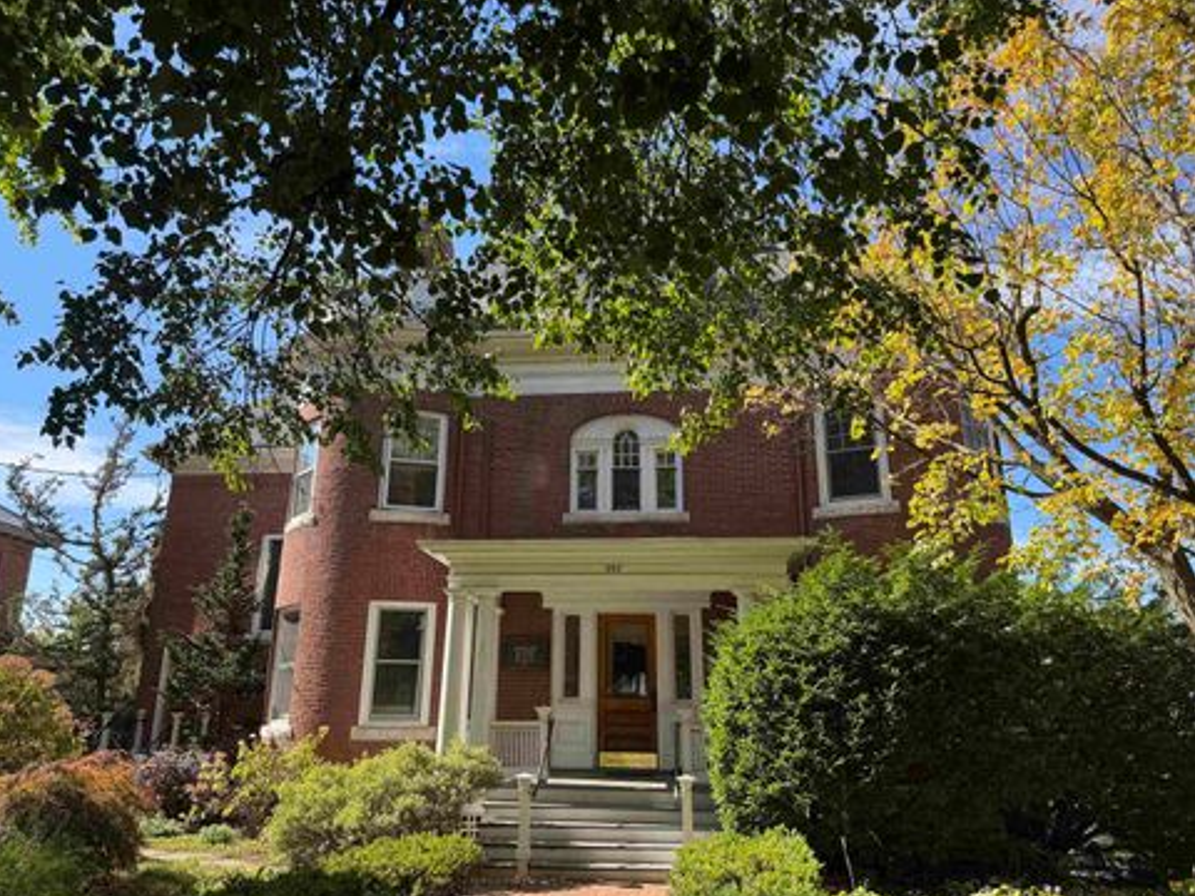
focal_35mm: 25
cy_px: 462
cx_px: 575
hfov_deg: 69.4
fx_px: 863
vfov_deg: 54.9
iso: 80
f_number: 1.78
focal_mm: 6.76
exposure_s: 1/1151
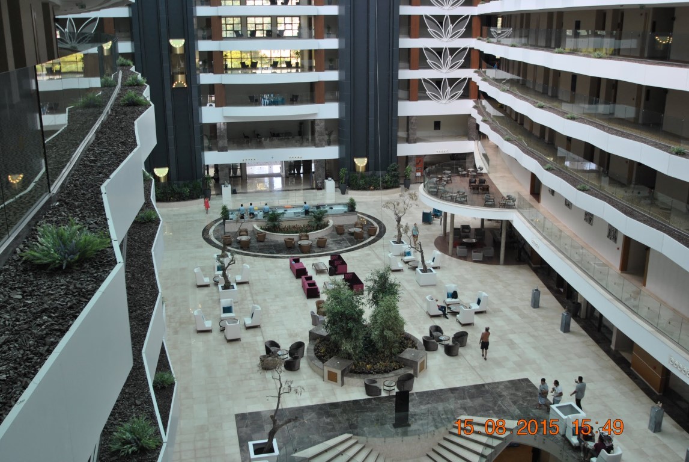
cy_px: 231
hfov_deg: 53.1
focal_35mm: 36
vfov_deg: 37.0
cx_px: 344
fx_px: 690
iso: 200
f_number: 4.5
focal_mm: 24
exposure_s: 1/80
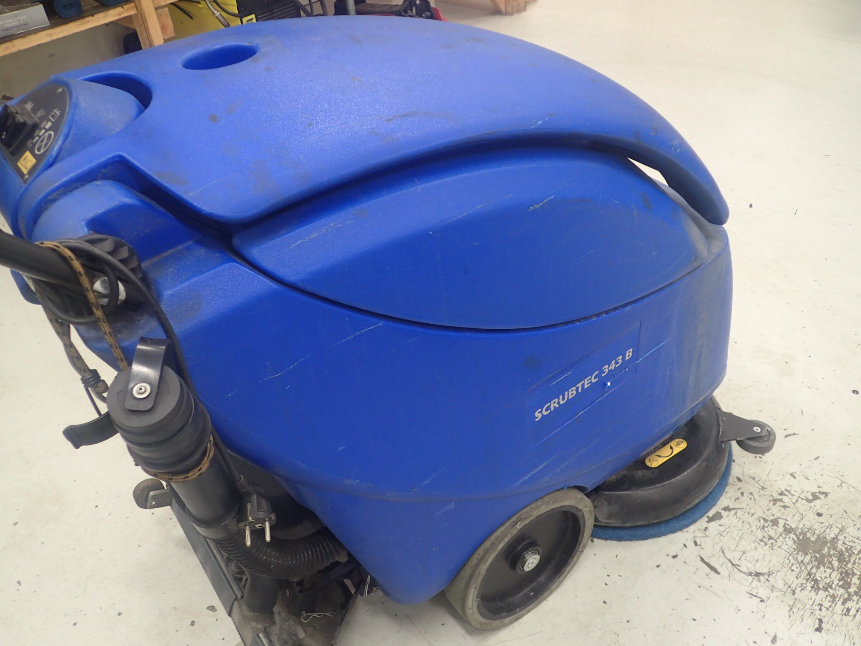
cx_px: 430
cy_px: 323
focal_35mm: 30
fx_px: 746
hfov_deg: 60.0
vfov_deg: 46.8
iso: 250
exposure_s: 1/30
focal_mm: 5.5
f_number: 2.3
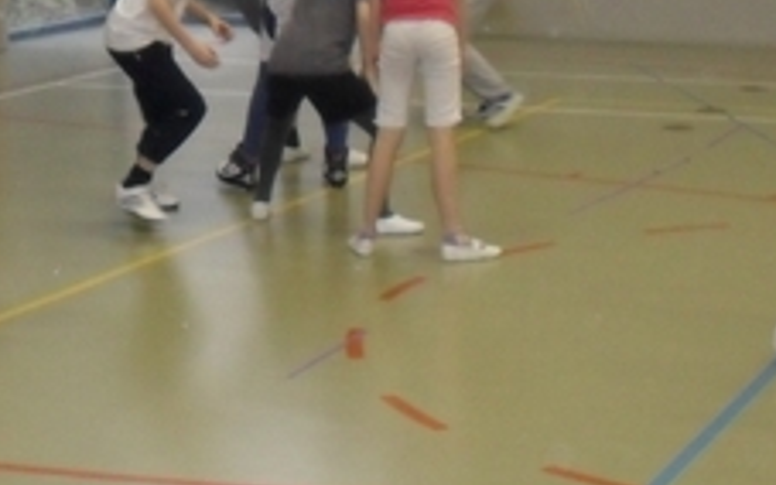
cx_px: 21
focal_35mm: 98
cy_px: 14
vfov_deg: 13.2
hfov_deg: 20.6
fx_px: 2073
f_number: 3.2
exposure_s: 1/45
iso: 320
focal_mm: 6.3
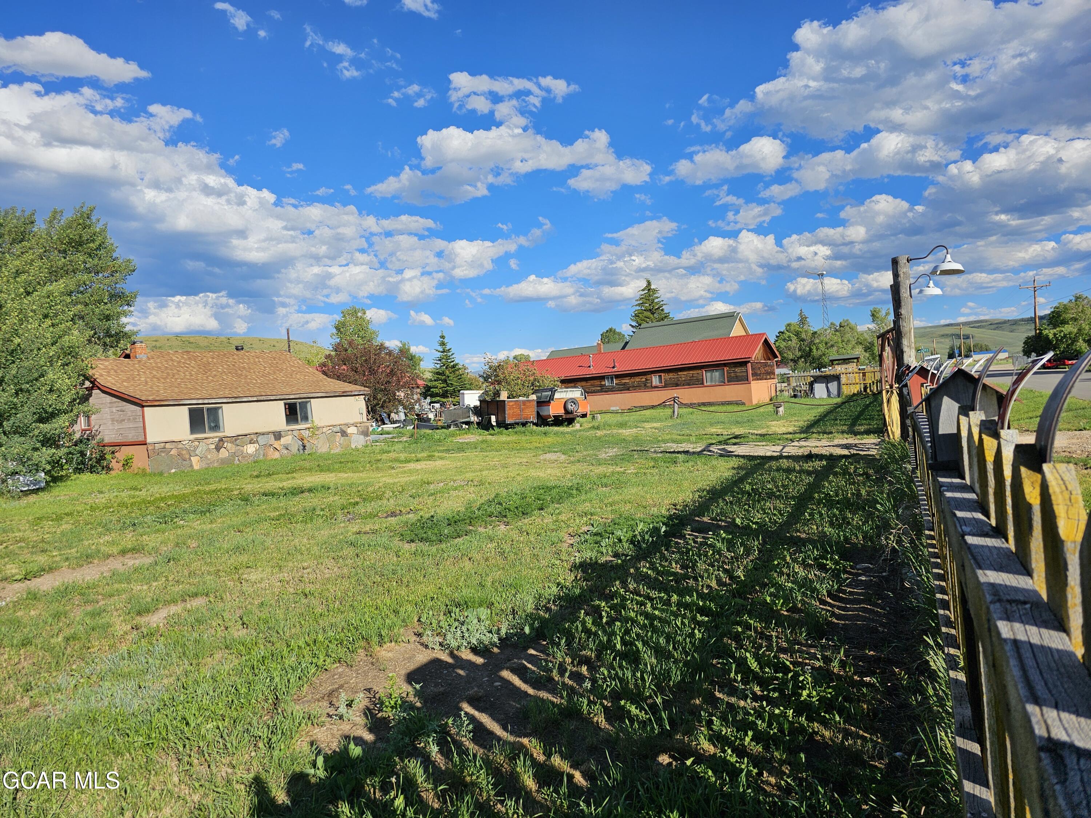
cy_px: 409
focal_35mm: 23
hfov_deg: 73.9
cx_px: 546
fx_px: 725
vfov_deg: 58.9
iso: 10
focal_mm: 6.3
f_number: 1.7
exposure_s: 1/1117
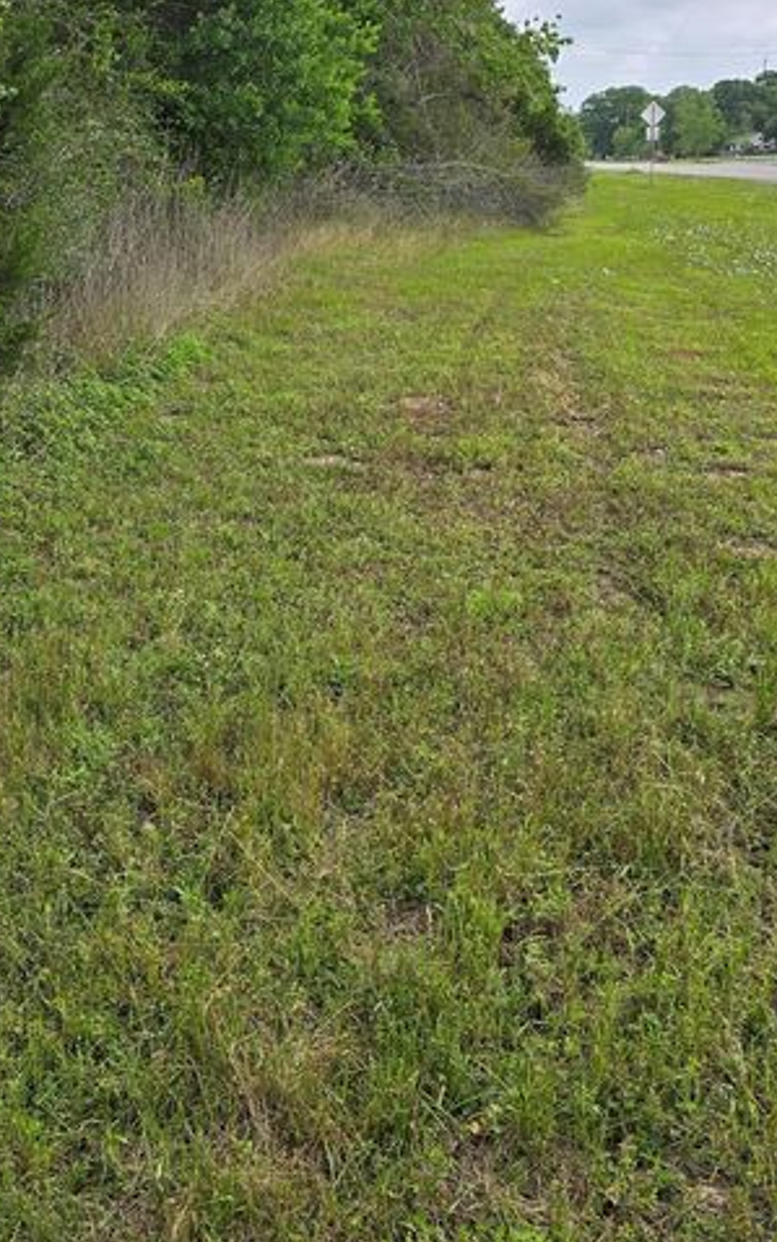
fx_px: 1151
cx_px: 278
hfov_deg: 37.0
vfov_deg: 56.6
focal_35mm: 34
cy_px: 552
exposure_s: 1/509
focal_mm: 6.3
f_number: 1.7
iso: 12
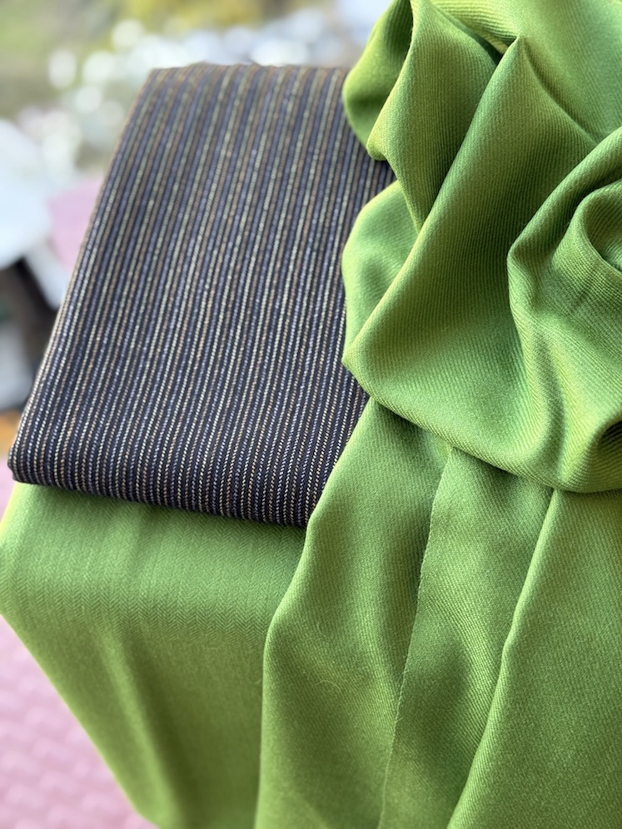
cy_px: 414
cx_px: 311
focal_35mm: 48
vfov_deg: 39.7
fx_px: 1150
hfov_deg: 30.3
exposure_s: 1/121
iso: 80
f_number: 1.78
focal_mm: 6.76
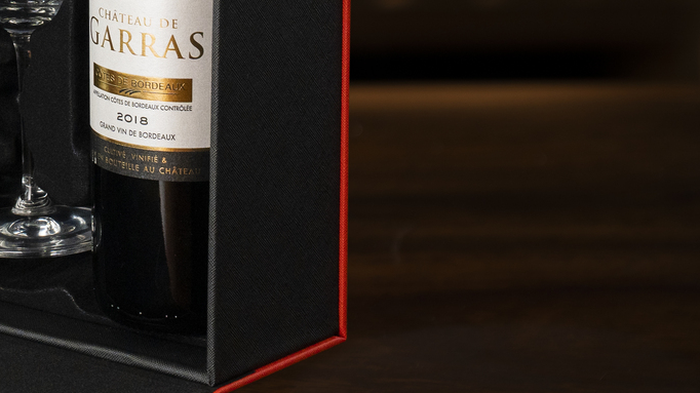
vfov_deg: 8.6
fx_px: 2598
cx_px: -188
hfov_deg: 14.7
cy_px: -82
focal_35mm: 140
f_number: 7.1
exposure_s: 1/50
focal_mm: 52
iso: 1000
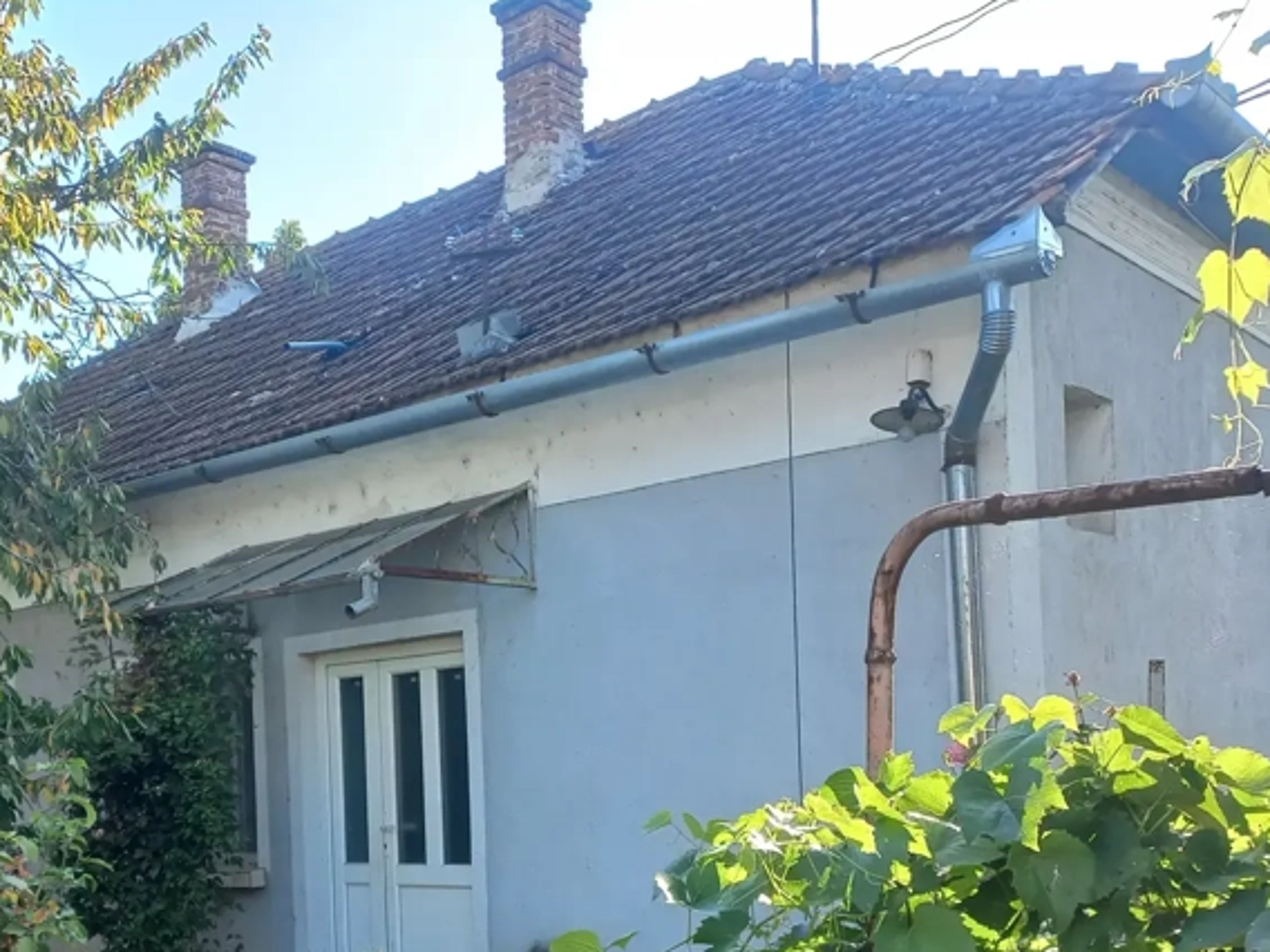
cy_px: 753
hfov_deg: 42.2
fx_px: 1614
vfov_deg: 32.0
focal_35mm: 44
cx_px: 396
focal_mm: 4.6
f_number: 1.8
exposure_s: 1/100
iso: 25
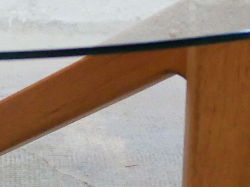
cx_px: -80
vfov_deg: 6.3
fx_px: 1705
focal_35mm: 236
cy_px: 8
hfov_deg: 8.3
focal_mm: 20
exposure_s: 1/60
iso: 1600
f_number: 1.7
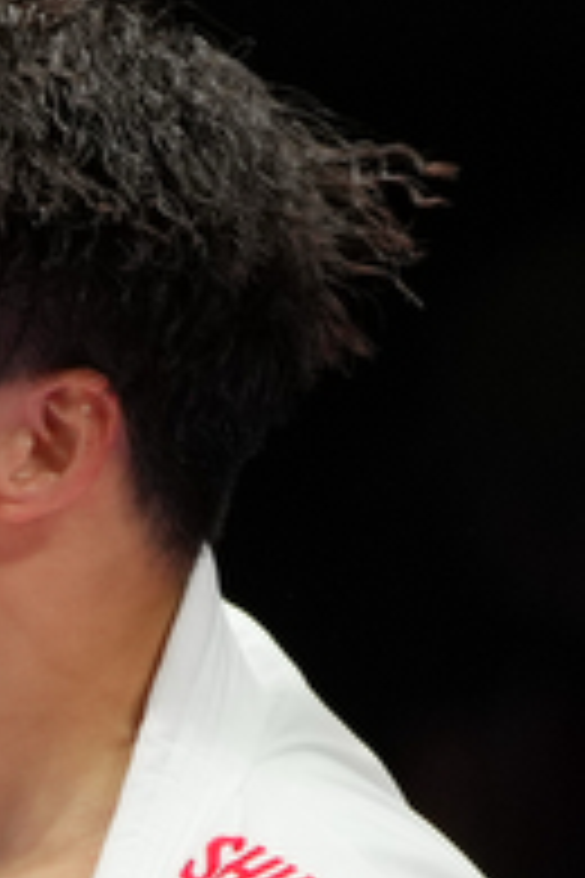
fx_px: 31929
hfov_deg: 1.0
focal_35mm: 1310
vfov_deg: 1.6
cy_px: 1972
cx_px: -747
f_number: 2.8
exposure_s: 1/1000
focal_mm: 160
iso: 640
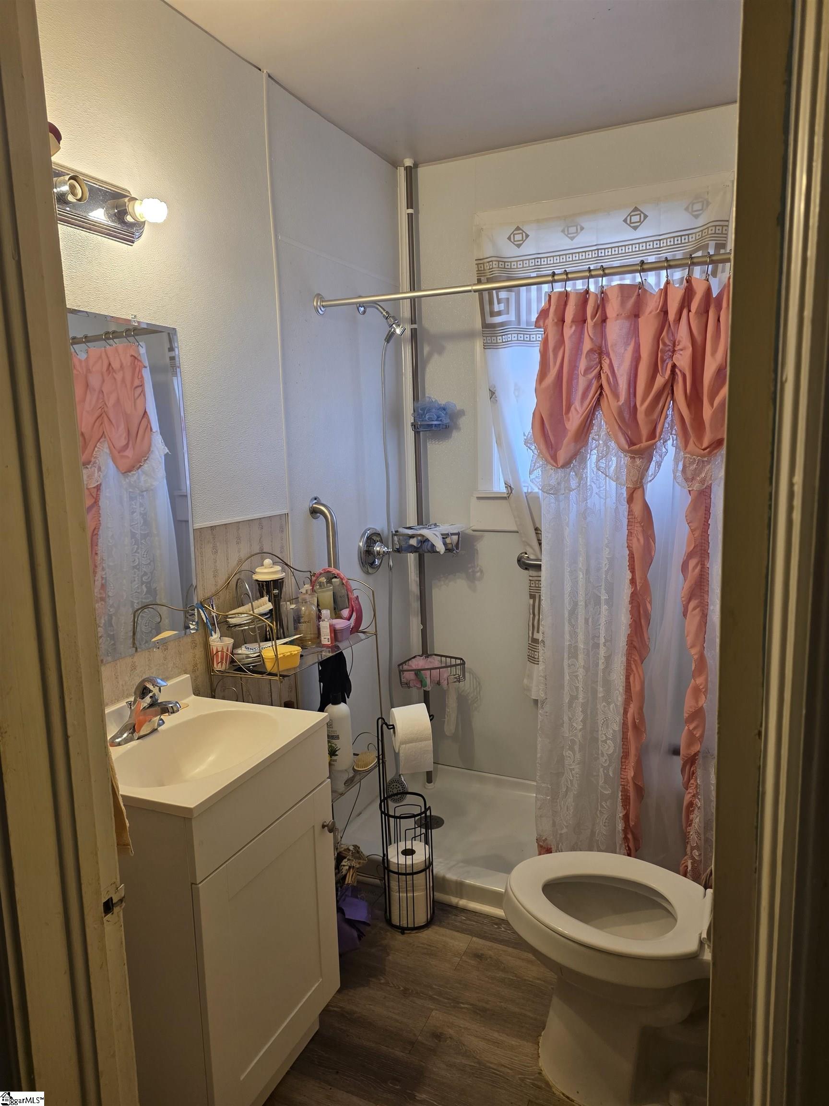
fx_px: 734
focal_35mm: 23
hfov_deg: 58.9
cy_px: 553
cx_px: 414
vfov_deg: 73.9
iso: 160
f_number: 1.7
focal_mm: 6.3
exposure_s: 1/120
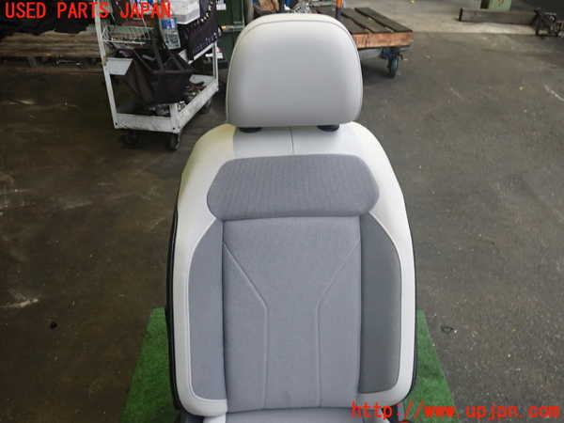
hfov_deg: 60.0
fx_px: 489
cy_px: 212
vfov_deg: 46.8
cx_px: 282
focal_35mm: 30
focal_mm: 5.4
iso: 250
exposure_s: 1/60
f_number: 2.3
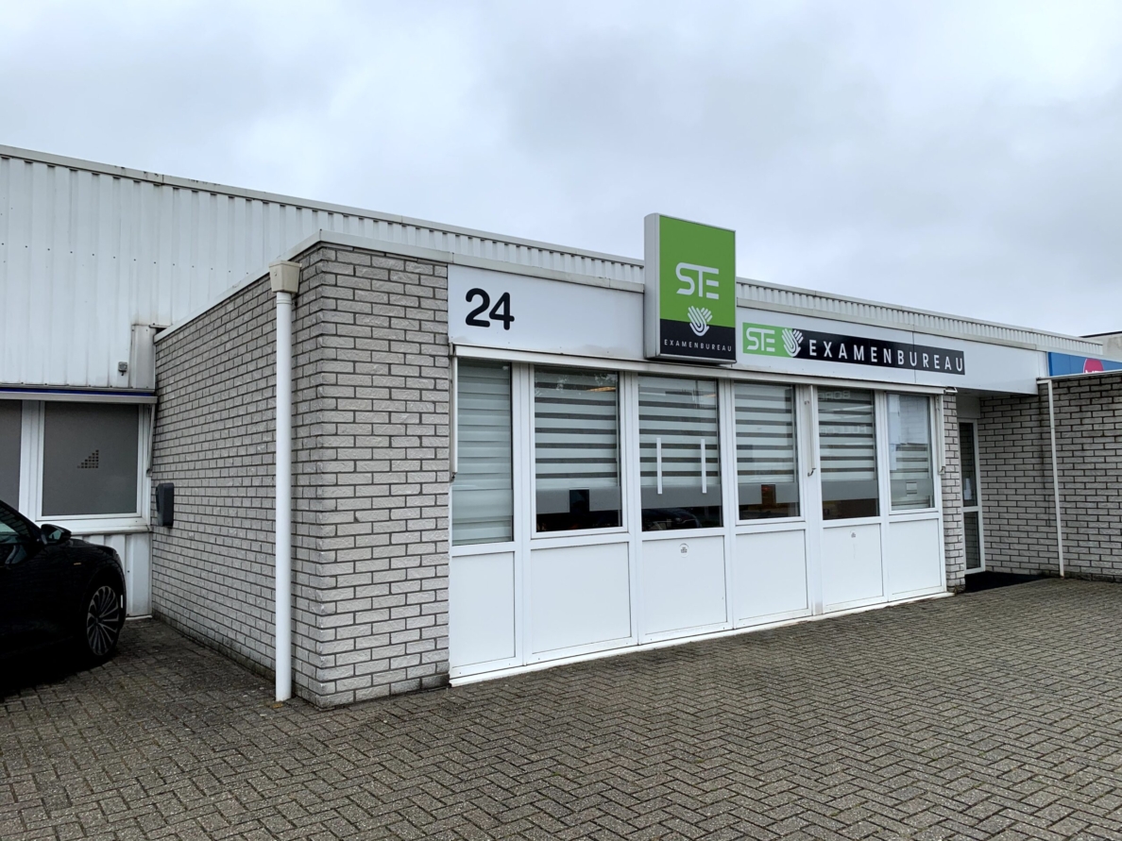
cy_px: 420
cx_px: 561
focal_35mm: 26
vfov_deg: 53.1
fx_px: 843
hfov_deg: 67.3
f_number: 1.8
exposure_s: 1/537
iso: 25
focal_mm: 4.25
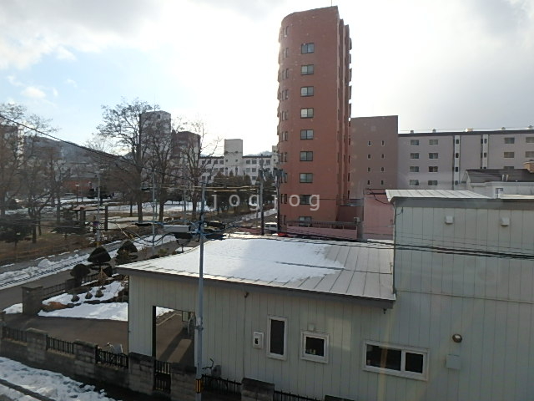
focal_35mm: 21
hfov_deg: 79.0
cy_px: 200
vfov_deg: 63.4
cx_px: 267
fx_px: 324
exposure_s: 1/500
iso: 125
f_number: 6
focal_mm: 3.7
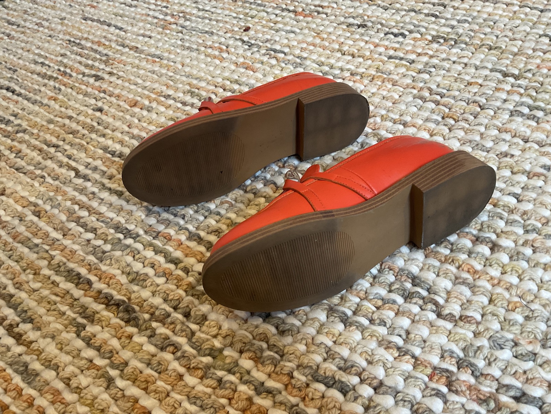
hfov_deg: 61.7
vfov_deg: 48.2
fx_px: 462
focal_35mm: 29
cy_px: 207
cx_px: 276
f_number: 1.8
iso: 80
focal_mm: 3
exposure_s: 1/60
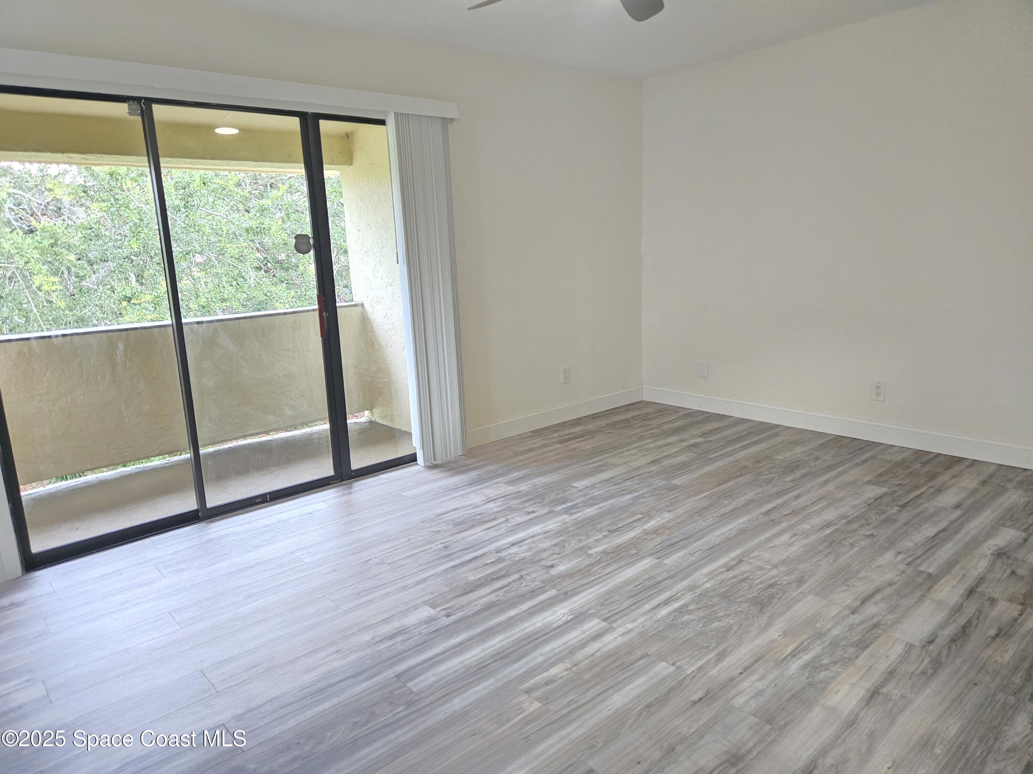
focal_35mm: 23
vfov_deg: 58.9
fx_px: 686
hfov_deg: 73.9
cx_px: 516
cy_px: 387
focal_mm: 5.4
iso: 1600
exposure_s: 1/49.8
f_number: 1.8
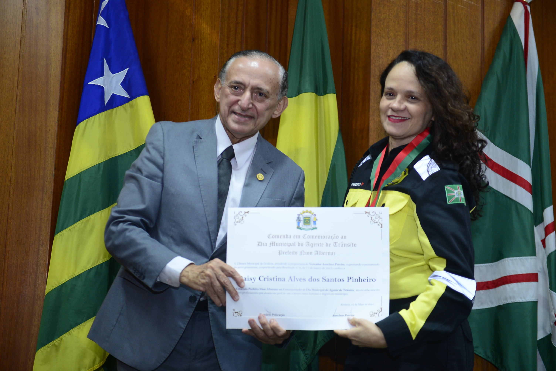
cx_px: 278
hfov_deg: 30.5
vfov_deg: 20.6
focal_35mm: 66
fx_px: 1020
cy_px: 186
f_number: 4
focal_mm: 66
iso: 1600
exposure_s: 1/125
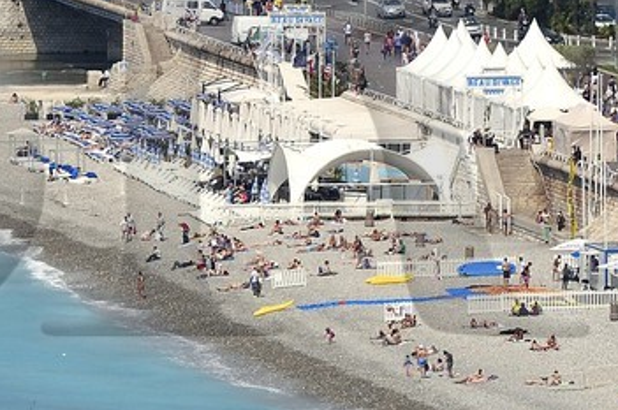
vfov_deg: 1.8
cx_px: 81
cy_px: 51
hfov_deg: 2.7
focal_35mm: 753
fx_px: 12909
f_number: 16
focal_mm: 165
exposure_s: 1/250
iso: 200
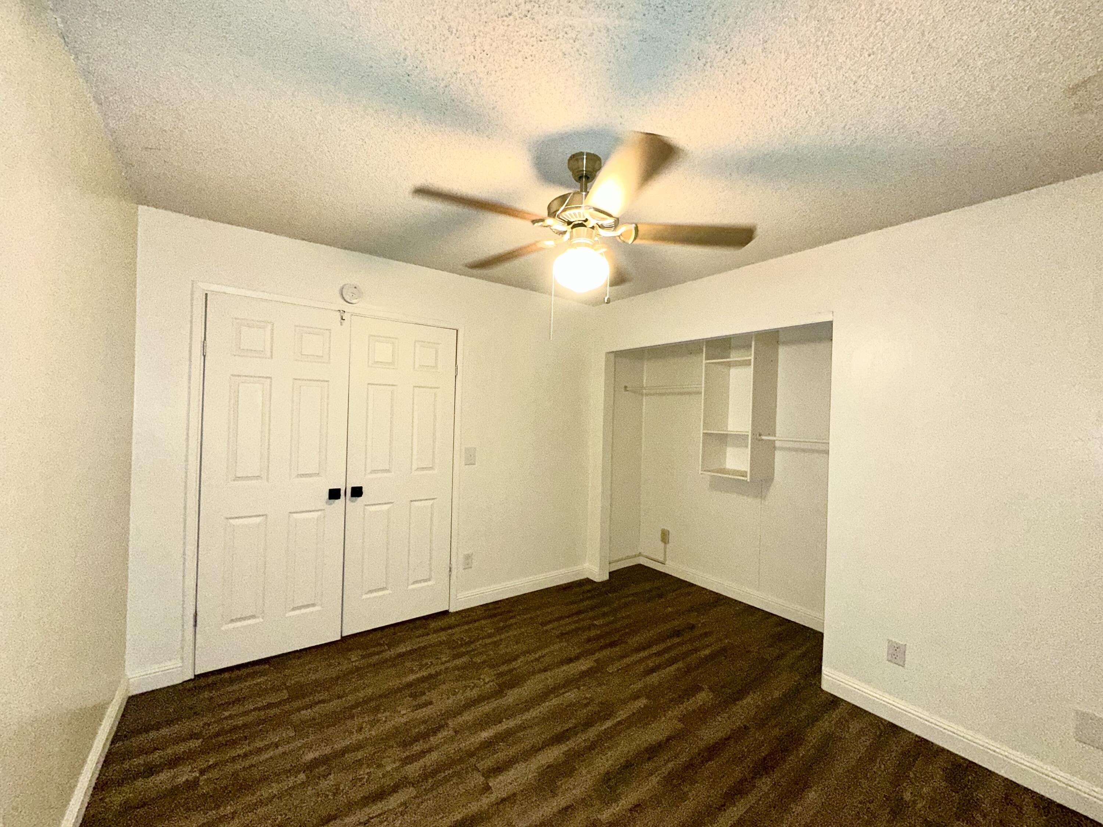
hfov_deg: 102.1
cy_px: 414
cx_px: 552
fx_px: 446
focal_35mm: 14
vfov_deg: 85.7
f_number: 2.2
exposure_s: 1/60
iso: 320
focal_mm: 2.22
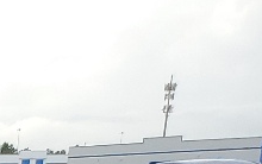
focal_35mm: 200
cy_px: 633
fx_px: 1430
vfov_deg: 5.7
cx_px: -670
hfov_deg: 8.0
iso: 50
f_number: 1.5
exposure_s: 1/500
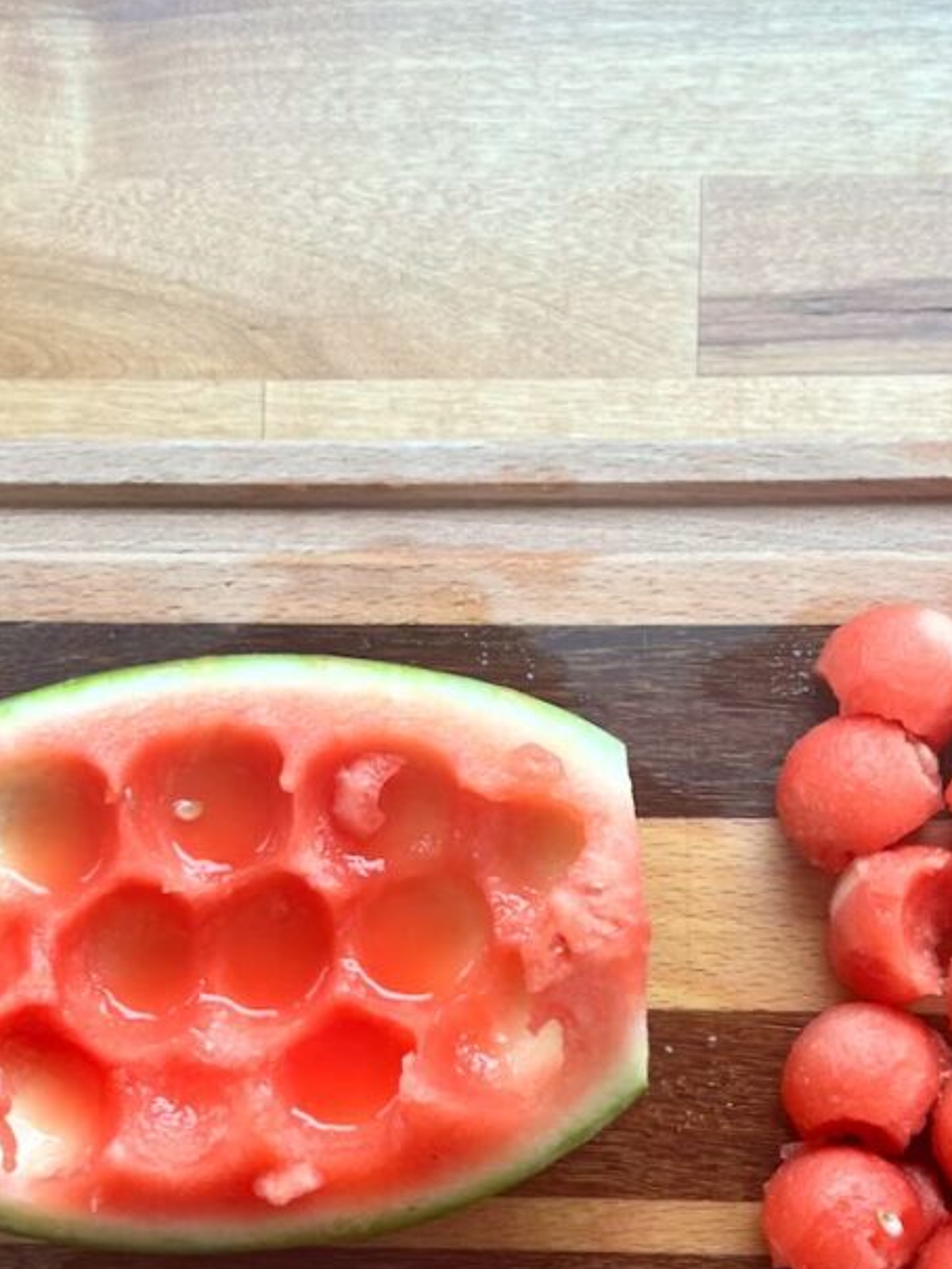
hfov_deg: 32.7
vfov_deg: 41.3
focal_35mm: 44
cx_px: 602
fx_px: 1613
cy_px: 994
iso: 64
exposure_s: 1/90
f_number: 1.5
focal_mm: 5.7
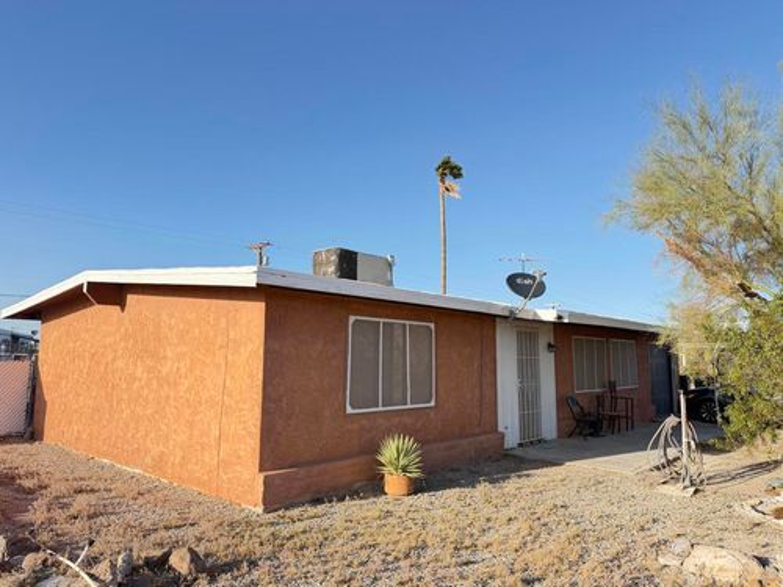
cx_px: 392
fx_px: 543
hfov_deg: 71.6
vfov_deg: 56.8
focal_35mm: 24
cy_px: 294
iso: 100
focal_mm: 6.76
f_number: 1.78
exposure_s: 1/1553
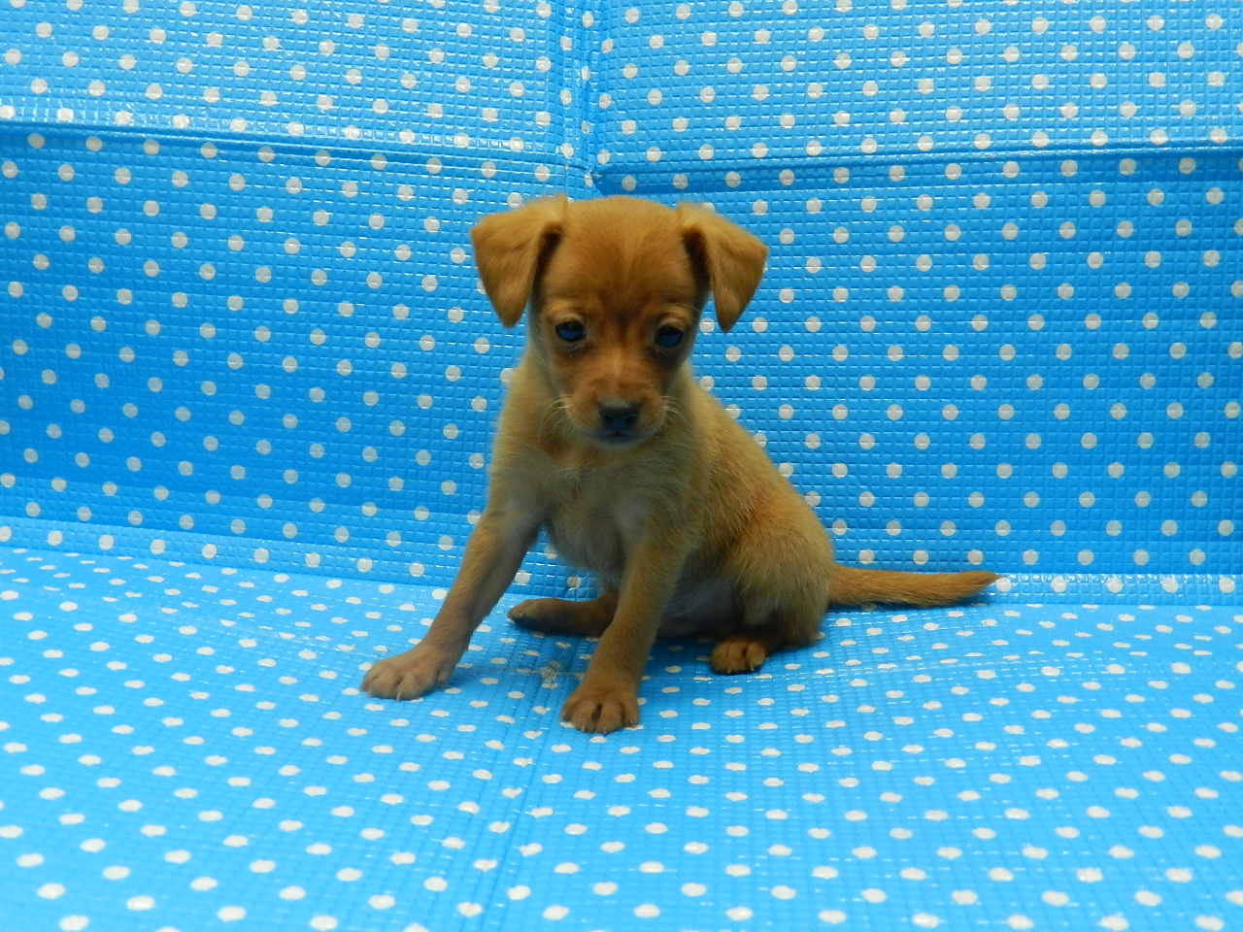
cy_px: 466
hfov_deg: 49.0
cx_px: 622
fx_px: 1365
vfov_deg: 37.7
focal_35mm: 38
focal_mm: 6.7
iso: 400
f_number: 4
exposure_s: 1/25
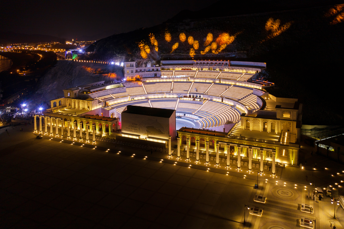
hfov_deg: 65.5
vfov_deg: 46.4
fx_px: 267
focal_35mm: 28
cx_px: 172
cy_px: 114
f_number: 2.8
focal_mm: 10.26
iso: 100
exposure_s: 1/13
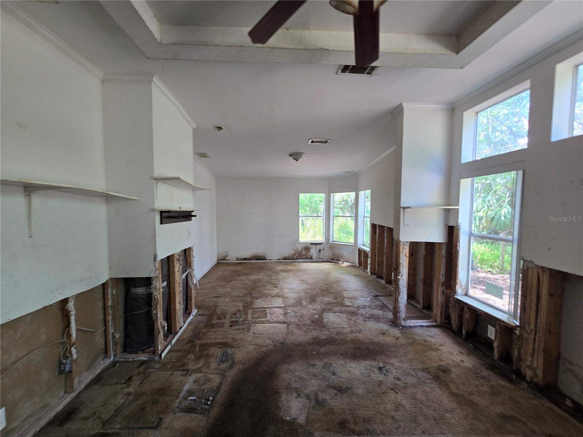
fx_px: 219
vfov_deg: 89.9
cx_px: 292
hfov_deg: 106.2
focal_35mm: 13
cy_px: 218
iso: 125
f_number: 2.2
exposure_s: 1/60
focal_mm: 2.2
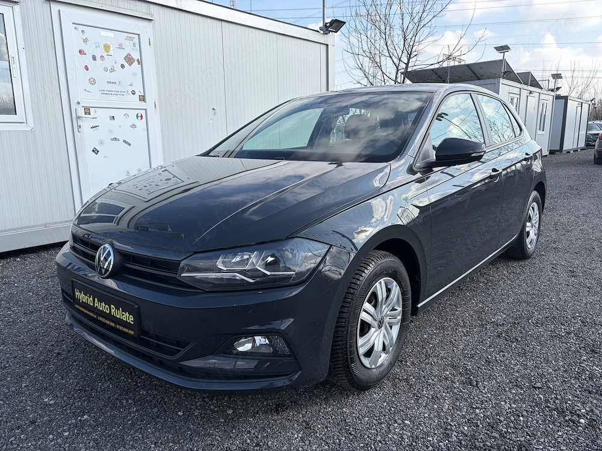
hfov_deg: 67.3
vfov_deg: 53.1
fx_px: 452
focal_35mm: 26
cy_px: 226
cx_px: 301
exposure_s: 1/1953
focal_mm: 5.96
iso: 50
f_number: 1.6
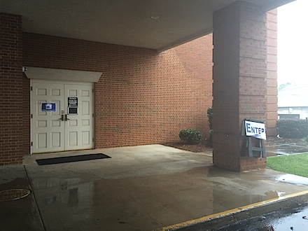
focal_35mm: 29
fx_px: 258
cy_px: 116
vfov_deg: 48.2
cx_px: 154
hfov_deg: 61.7
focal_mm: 4.15
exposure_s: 1/30
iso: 125
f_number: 2.2
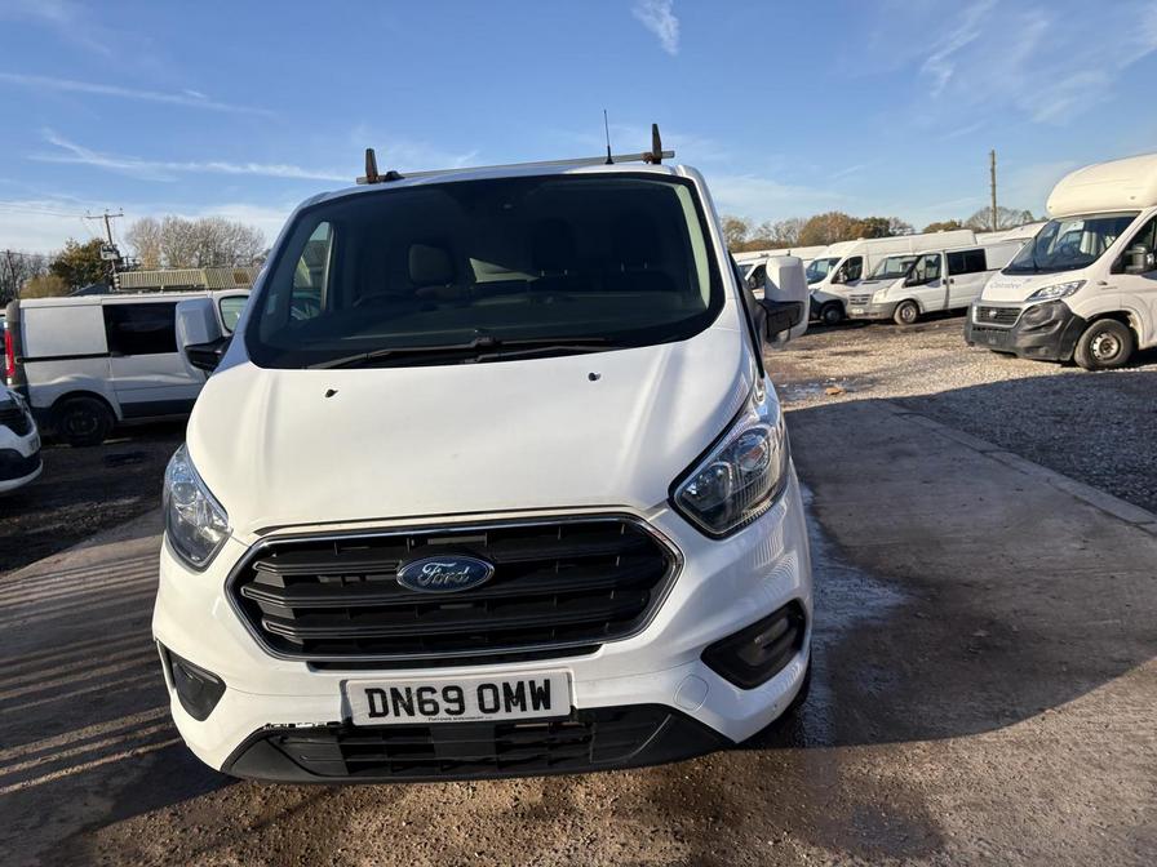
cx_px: 578
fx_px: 869
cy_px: 434
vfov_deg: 53.1
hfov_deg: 67.3
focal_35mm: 26
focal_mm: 5.96
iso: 50
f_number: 1.6
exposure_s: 1/2747
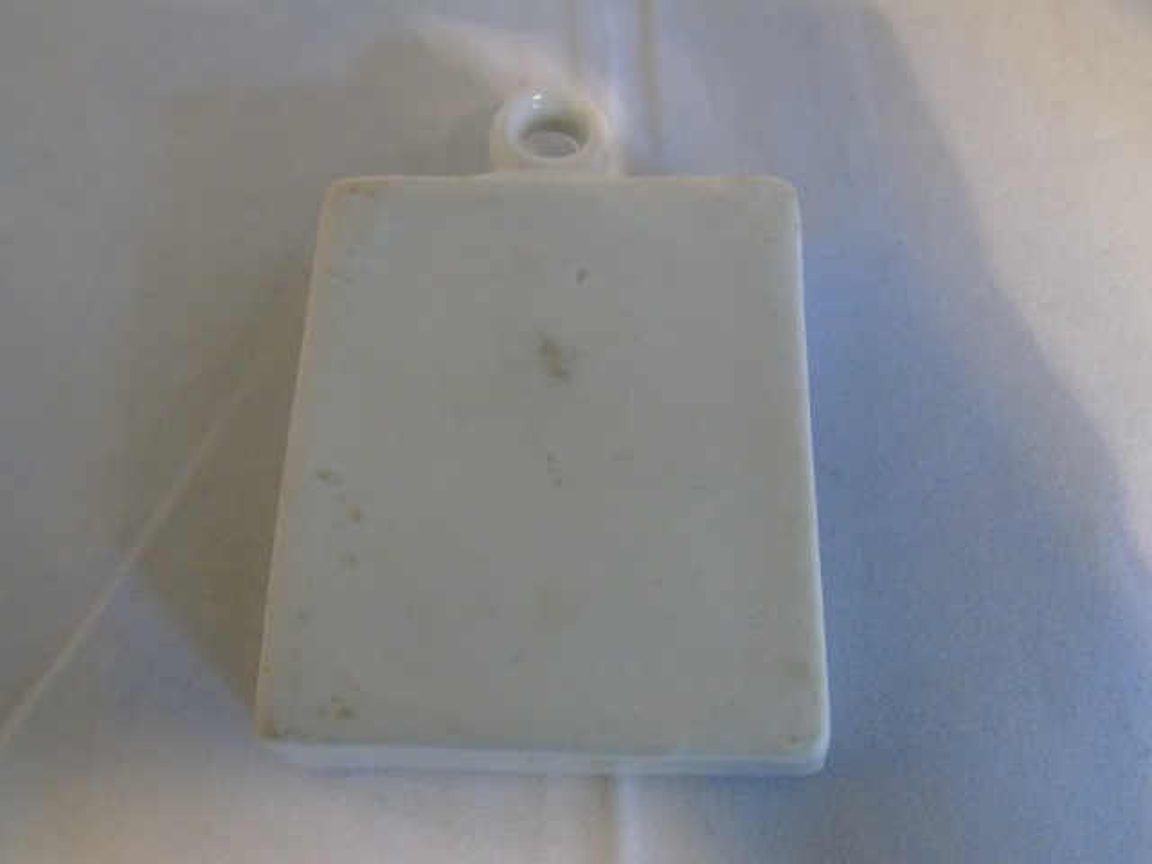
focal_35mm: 29
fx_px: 965
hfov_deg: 61.7
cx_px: 576
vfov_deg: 48.2
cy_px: 432
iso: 800
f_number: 3.6
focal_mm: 5.2
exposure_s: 1/125
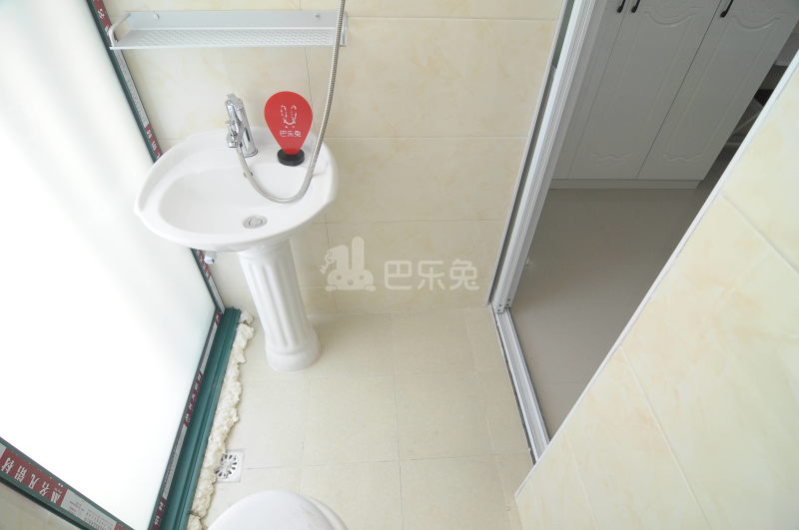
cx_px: 400
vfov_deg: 67.2
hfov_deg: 90.1
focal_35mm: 18
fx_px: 399
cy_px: 265
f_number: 6.3
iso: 500
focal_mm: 12
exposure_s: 1/60
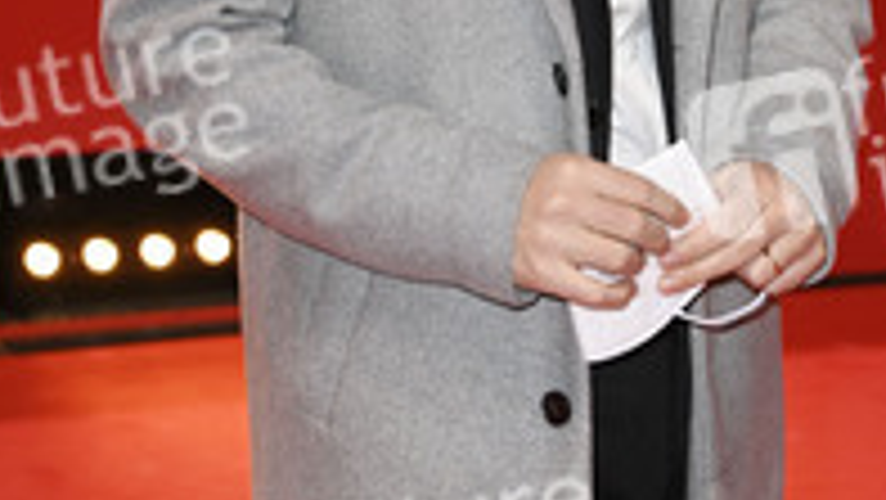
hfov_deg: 13.0
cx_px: 508
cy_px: -90
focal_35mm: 166
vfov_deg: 7.3
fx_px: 3901
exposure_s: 1/160
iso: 800
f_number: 5.6
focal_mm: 78
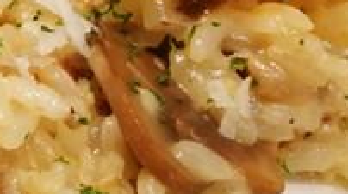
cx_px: -124
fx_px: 968
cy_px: -72
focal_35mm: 105
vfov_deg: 11.2
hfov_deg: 18.7
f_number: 4
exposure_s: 1/40
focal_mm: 4.5
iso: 200
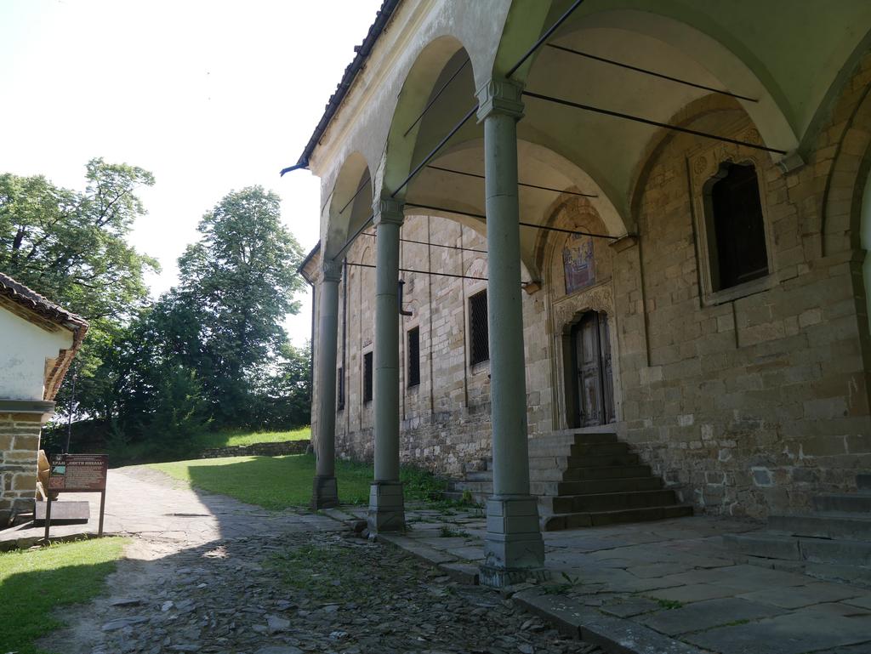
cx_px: 436
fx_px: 705
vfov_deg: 49.8
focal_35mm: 28
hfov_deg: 63.4
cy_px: 327
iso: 200
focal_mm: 14
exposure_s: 1/250
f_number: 5.6
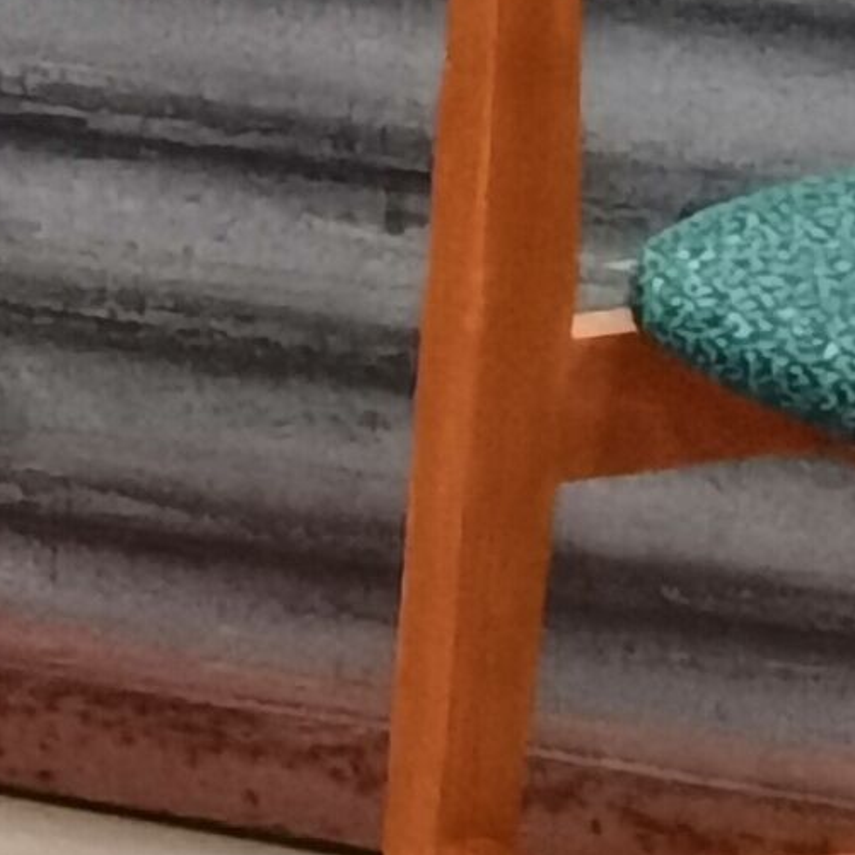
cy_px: 167
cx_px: -1111
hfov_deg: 4.4
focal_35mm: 390
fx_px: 10898
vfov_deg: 4.5
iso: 500
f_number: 1.9
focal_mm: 6.71
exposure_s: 1/33.3
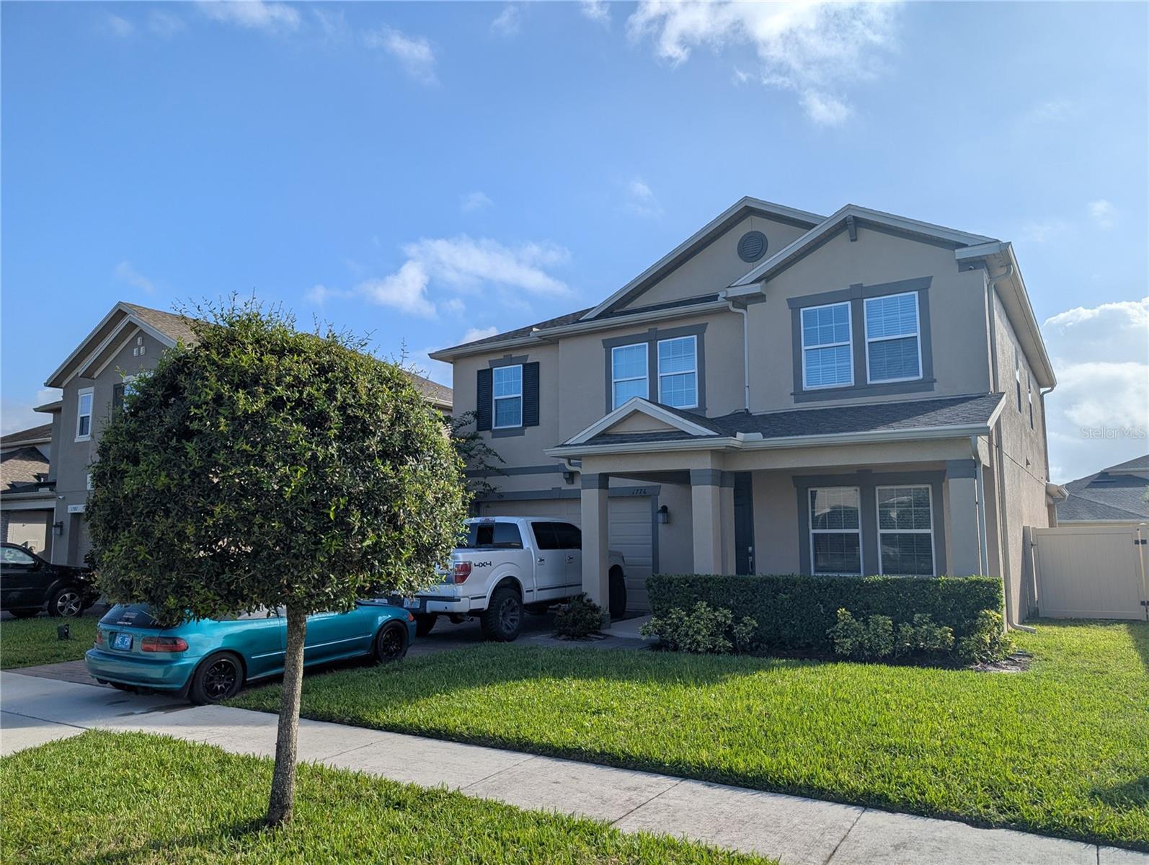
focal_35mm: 24
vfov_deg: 56.9
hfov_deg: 71.5
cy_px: 432
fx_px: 798
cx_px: 574
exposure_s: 1/1653
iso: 19
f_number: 1.68
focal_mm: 6.9
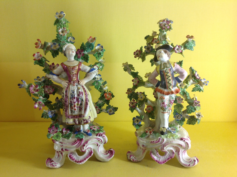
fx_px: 239
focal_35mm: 35
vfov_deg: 40.6
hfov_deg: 52.7
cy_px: 88
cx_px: 118
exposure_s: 1/24
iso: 50
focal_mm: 4.28
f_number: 2.4
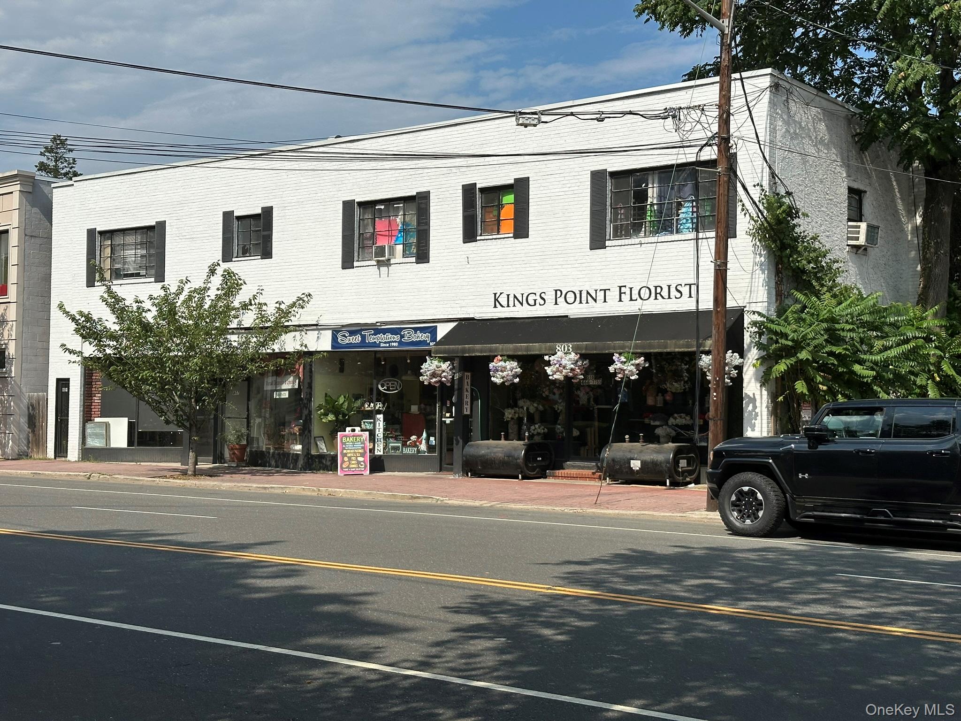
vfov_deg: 30.3
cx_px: 480
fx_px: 1333
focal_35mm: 48
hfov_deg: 39.7
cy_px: 360
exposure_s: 1/7634
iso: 64
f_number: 1.78
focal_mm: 6.86
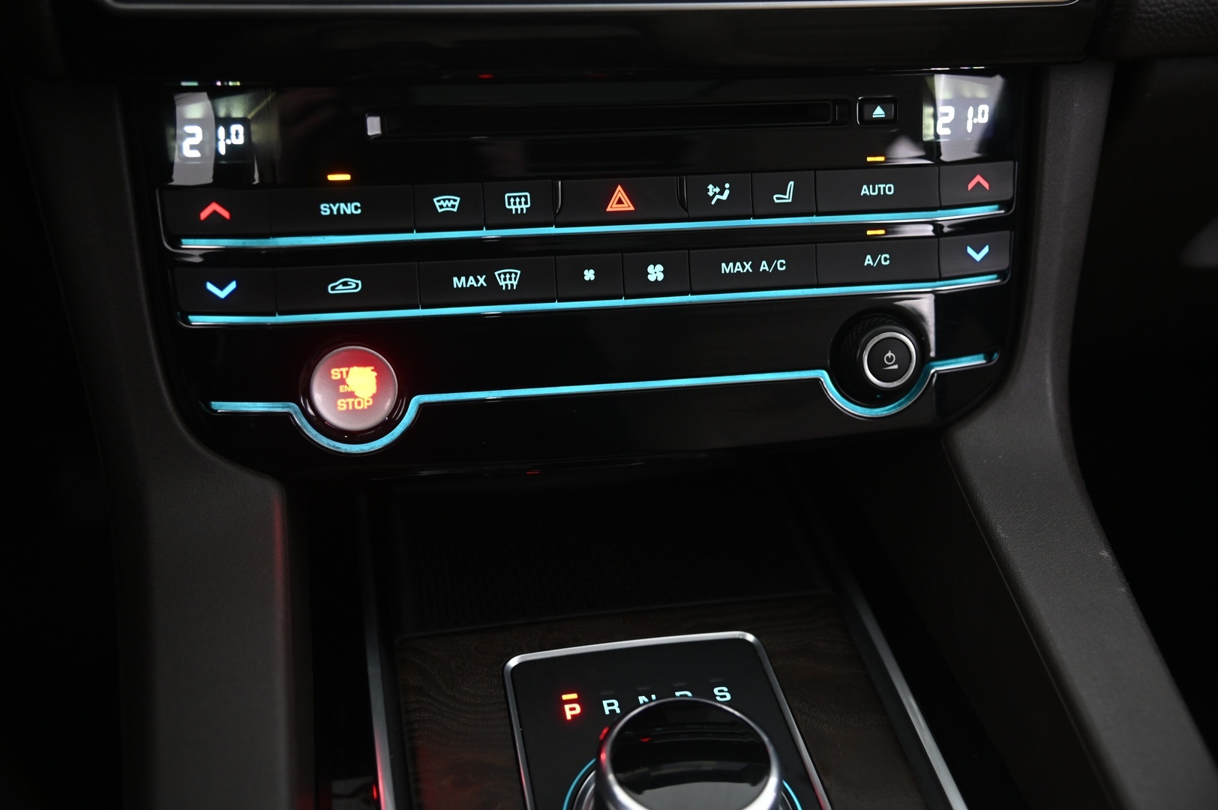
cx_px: 609
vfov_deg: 33.3
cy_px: 405
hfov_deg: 48.5
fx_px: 1352
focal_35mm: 40
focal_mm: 40
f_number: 4
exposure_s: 1/15
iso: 2000
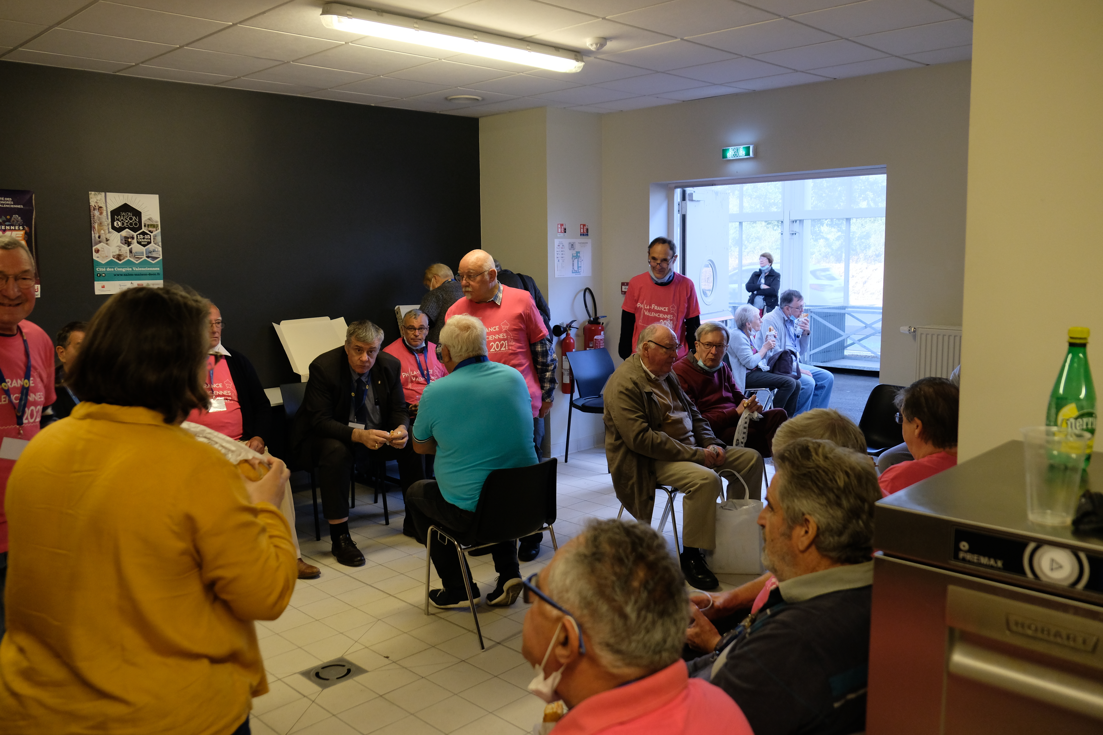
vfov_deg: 45.0
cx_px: 552
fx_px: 888
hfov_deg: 63.7
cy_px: 368
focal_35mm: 29
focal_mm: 19
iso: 1250
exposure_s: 1/125
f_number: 3.6
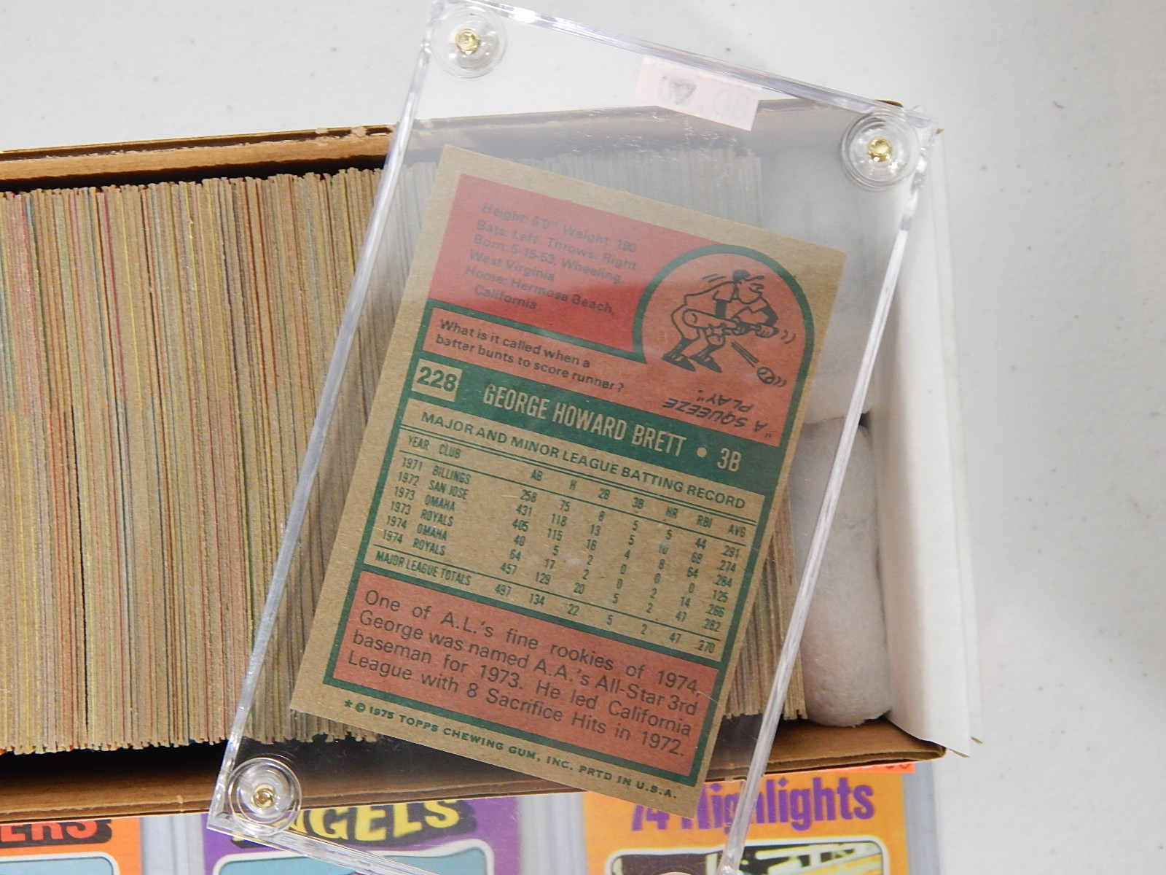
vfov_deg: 30.3
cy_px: 438
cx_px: 583
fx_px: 1617
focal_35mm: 48
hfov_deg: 39.7
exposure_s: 1/30
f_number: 3.7
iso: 400
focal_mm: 8.6
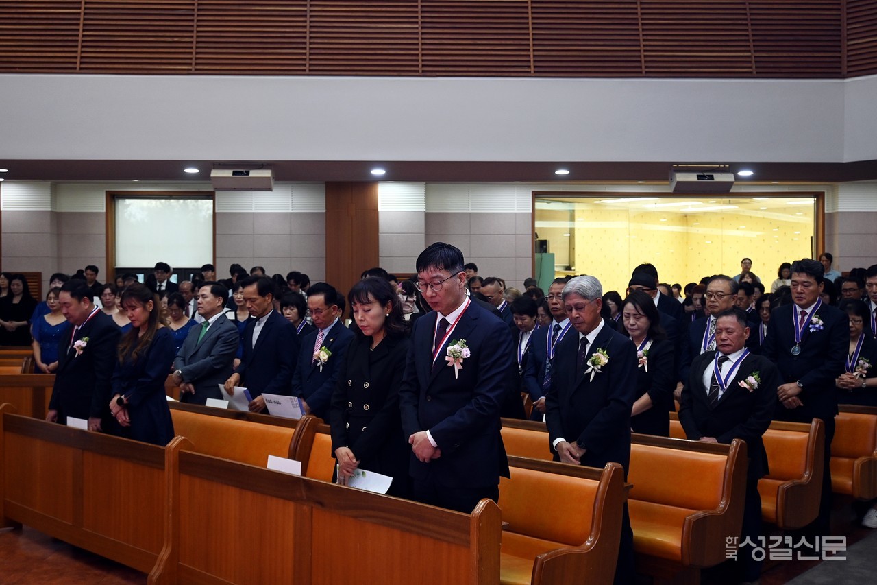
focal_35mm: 38
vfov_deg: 35.5
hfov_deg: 51.3
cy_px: 292
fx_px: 913
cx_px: 438
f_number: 4.2
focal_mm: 25
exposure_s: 1/60
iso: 560
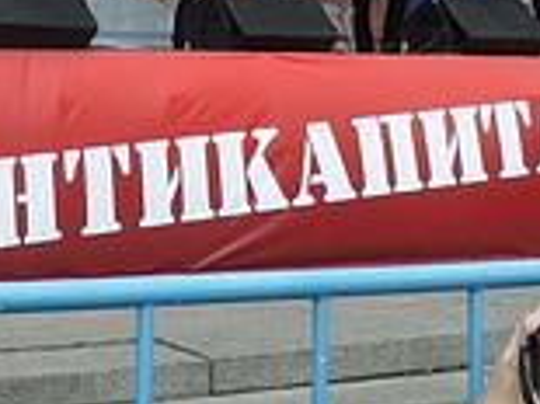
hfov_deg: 20.9
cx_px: 258
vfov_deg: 14.7
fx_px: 1465
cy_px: -183
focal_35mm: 94
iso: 80
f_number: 3.5
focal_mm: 4.9
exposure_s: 1/350
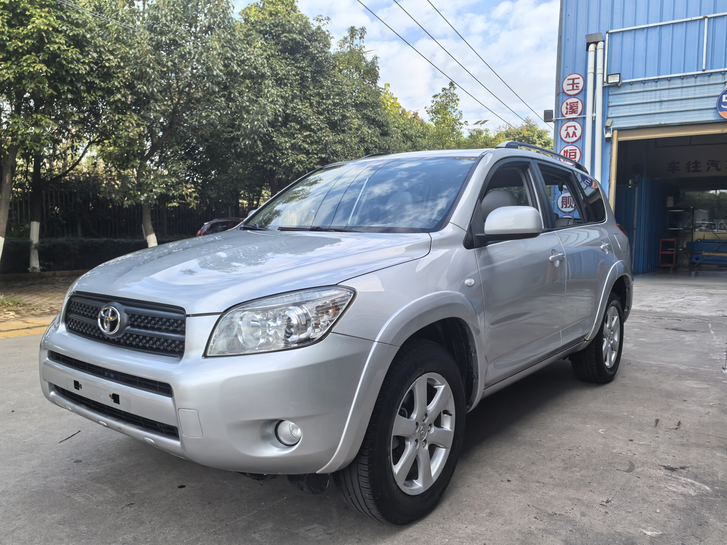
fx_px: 567
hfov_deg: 65.3
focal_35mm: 27
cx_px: 364
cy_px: 272
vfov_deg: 51.4
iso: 50
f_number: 2
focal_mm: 5.75
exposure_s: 1/1408
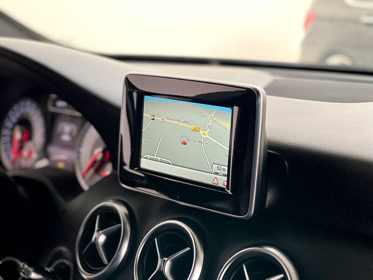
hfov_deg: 25.3
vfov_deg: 19.1
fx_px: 830
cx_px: 186
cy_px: 140
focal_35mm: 77
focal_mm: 9
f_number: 2.8
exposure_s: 1/40
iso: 320
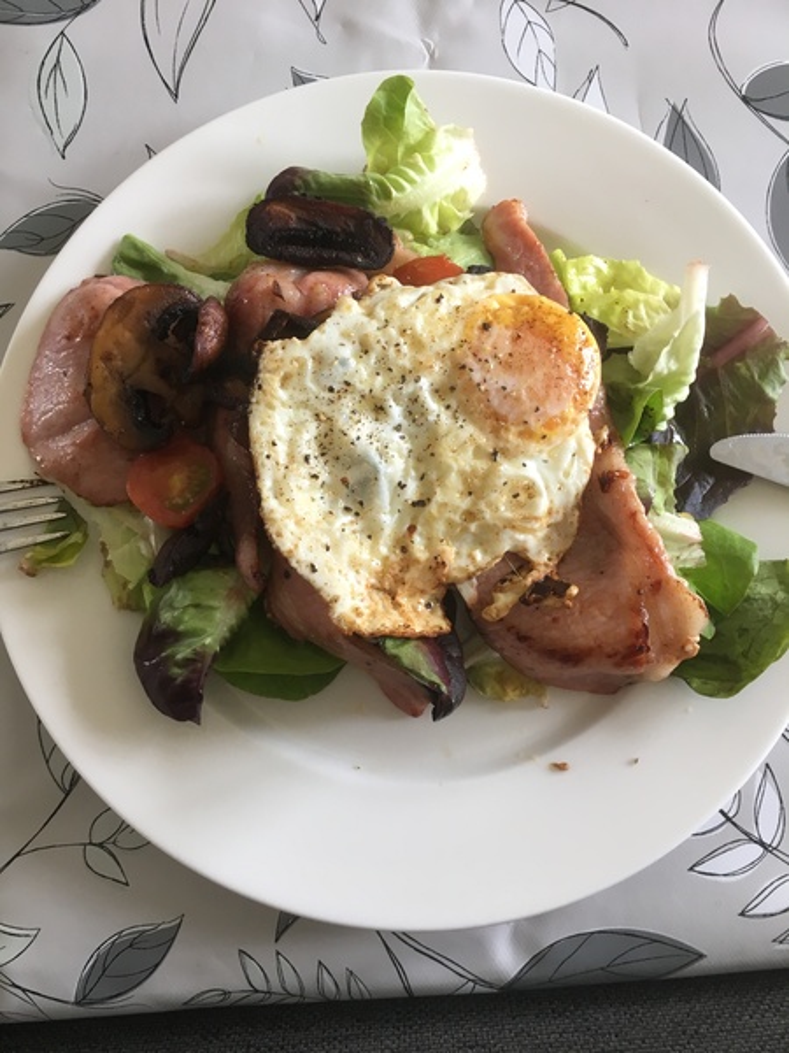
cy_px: 526
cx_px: 394
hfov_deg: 48.2
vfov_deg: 61.7
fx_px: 881
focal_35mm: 29
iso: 64
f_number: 2.2
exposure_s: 1/33
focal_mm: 4.15
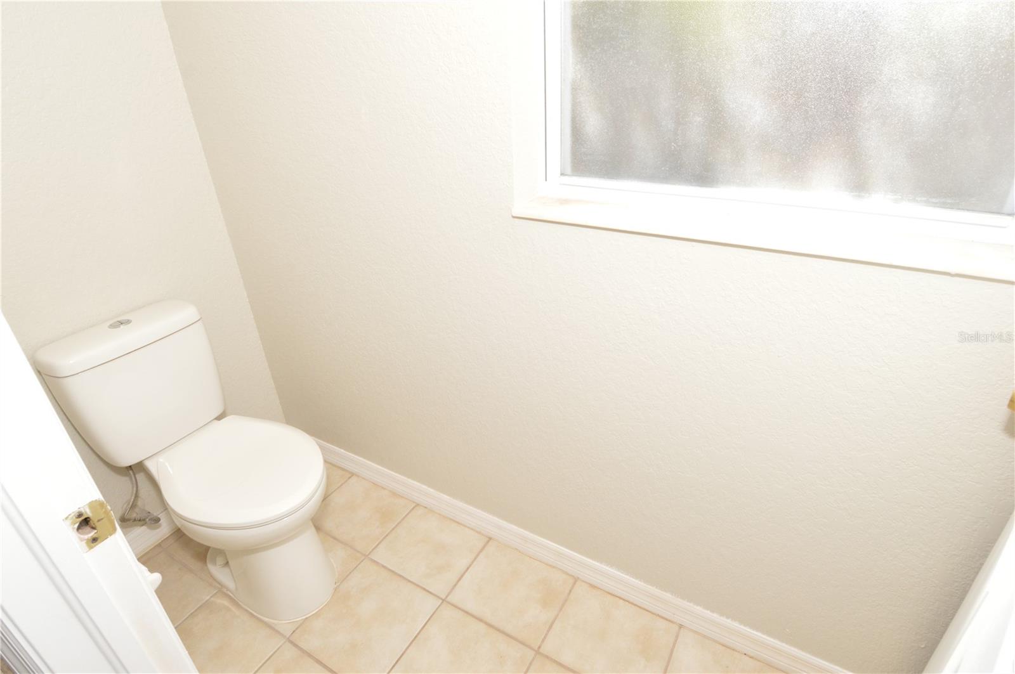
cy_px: 337
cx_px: 508
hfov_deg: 90.1
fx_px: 507
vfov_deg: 67.3
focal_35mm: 18
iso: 800
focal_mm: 12
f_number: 9
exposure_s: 1/80
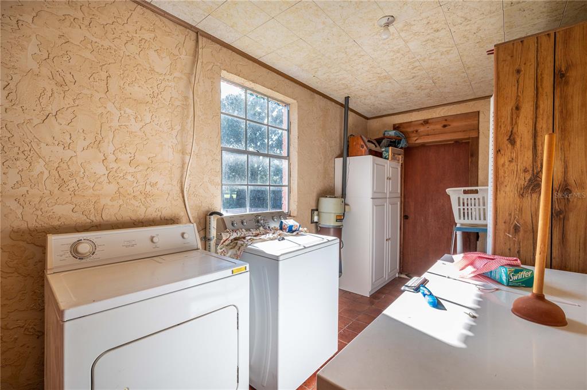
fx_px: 261
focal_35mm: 16
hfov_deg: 96.8
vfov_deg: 73.6
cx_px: 294
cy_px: 195
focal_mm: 16
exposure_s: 1/15
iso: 100
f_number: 8
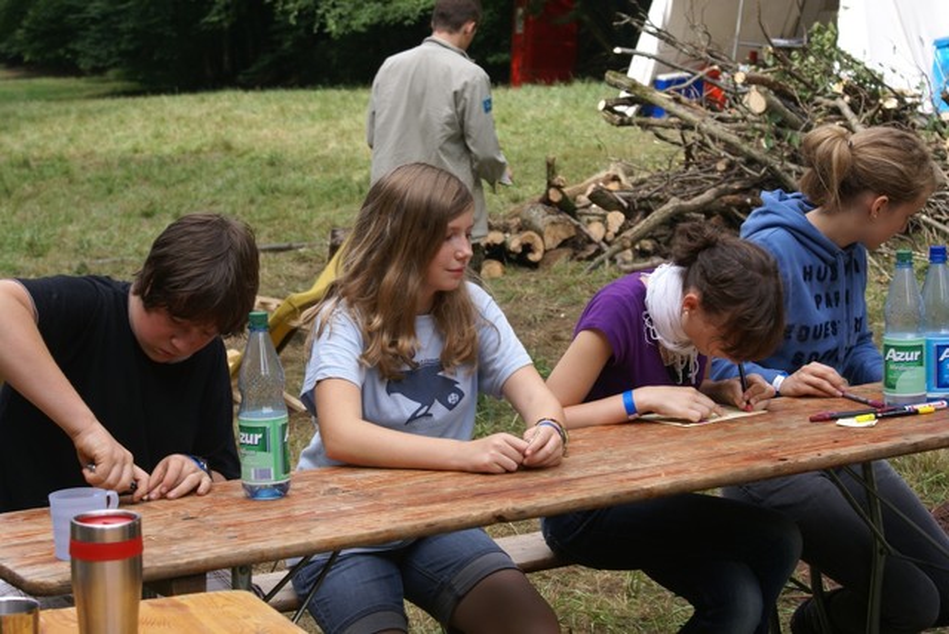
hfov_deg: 27.0
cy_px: 317
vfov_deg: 18.2
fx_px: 1979
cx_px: 474
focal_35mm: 75
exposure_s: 1/125
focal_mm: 50
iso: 100
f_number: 7.1
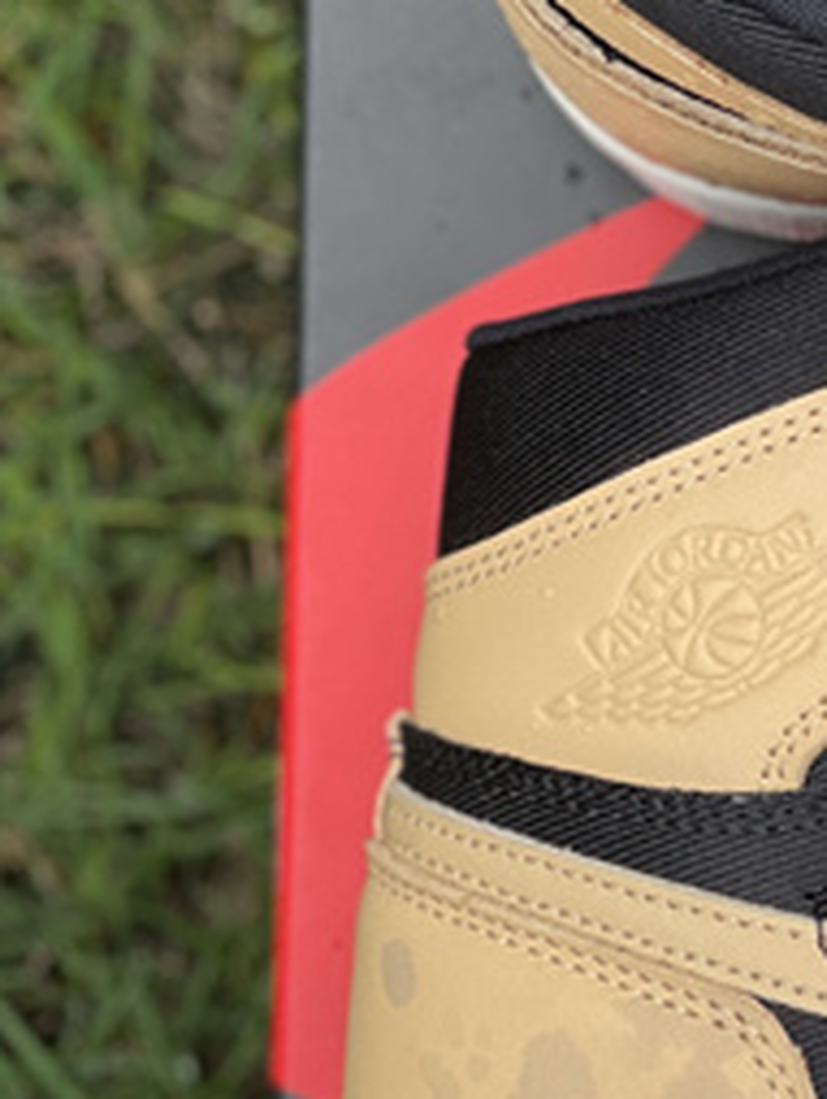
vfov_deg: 10.6
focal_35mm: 186
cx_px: 1576
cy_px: 550
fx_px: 5915
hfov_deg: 7.7
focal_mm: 7.5
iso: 25
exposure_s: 1/267
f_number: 2.2
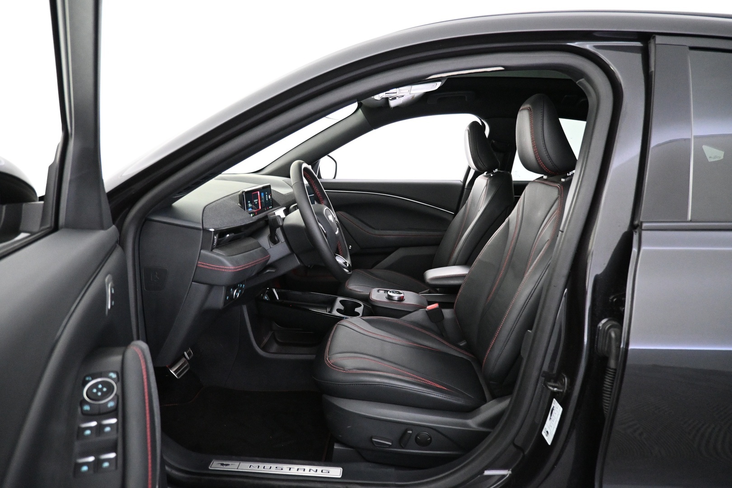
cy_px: 244
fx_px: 488
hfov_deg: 73.7
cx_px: 366
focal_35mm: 24
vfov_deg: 53.1
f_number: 3.5
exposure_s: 1/50
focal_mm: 16
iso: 4000
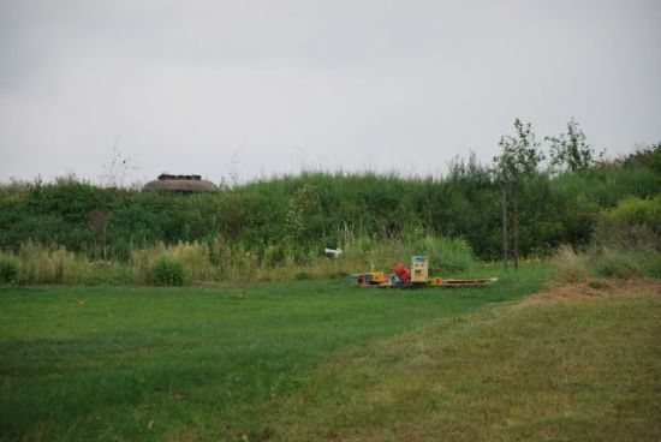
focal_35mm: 158
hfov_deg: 13.0
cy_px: 221
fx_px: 2895
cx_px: 330
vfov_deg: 8.7
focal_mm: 105
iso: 200
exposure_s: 1/320
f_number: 5.6
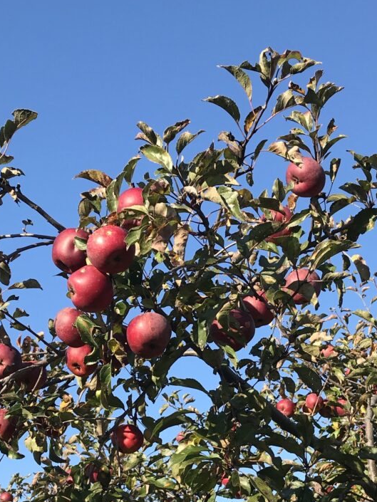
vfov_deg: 31.0
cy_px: 385
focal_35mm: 61
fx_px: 886
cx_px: 220
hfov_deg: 24.0
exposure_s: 1/1041
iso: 20
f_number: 1.8
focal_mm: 3.99
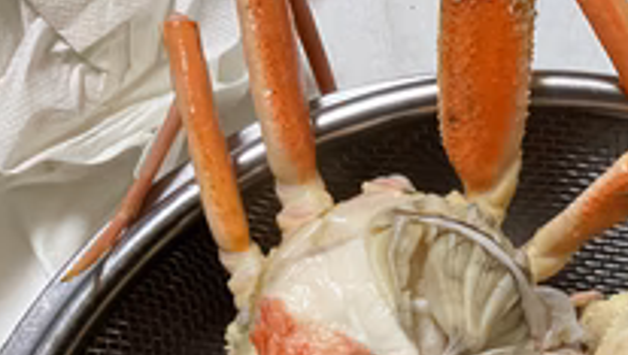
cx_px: 564
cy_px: 343
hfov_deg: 32.6
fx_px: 1017
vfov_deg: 19.3
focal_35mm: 61
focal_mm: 3
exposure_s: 1/50
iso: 160
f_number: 1.8
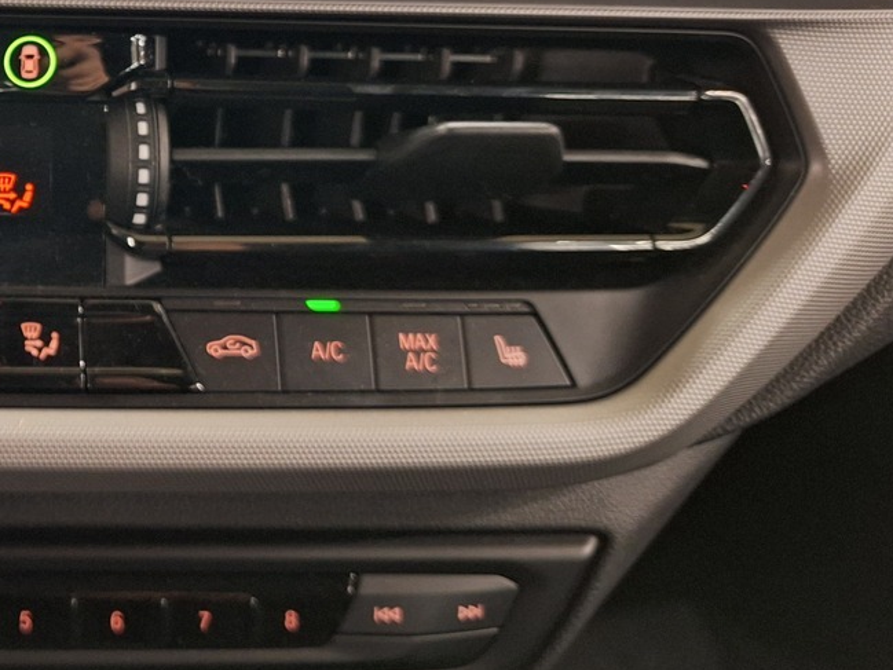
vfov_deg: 27.5
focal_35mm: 51
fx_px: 1316
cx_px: -88
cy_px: 65
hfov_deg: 32.9
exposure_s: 1/20
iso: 400
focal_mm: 5.54
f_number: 1.8
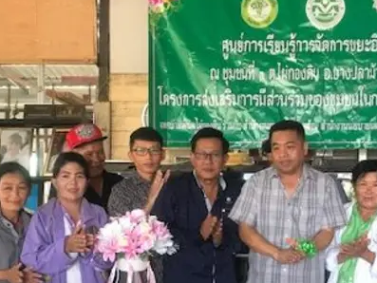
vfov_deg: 26.0
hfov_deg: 34.7
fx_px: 599
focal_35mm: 55
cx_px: 241
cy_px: 234
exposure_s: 1/21
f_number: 1.8
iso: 40
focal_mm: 3.99
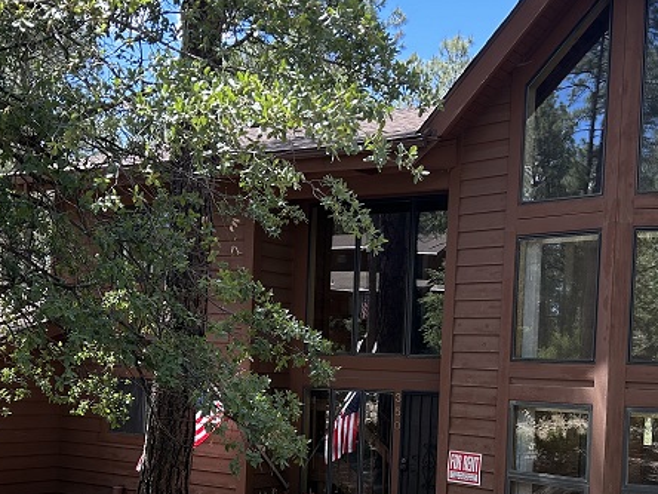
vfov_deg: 24.5
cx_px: 323
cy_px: 389
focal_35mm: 59
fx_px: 1122
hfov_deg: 32.7
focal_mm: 5.7
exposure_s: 1/738
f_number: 1.5
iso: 50
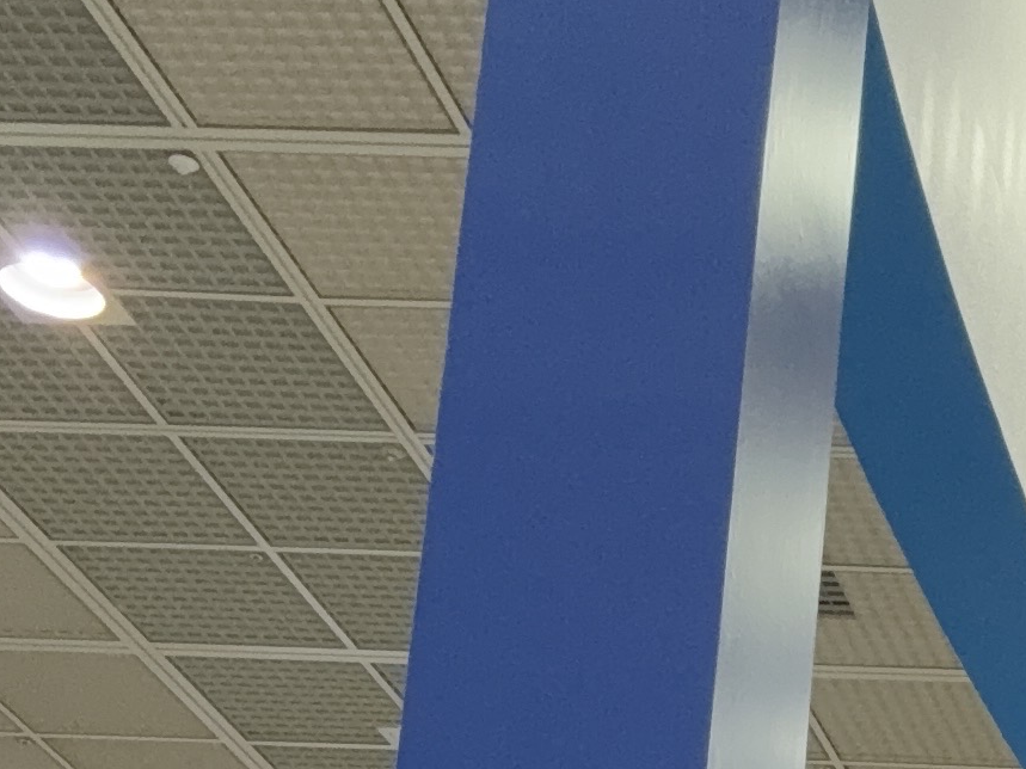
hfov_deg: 16.2
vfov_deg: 12.4
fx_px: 3201
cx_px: 1669
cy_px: 1447
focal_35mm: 108
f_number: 1.9
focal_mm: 2.69
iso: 64
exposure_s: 1/60
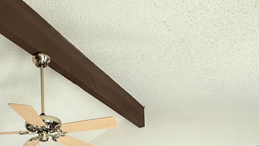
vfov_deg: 24.1
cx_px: 65
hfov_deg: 50.6
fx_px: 261
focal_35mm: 38
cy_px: 223
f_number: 2.2
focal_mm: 2.22
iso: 250
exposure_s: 1/99
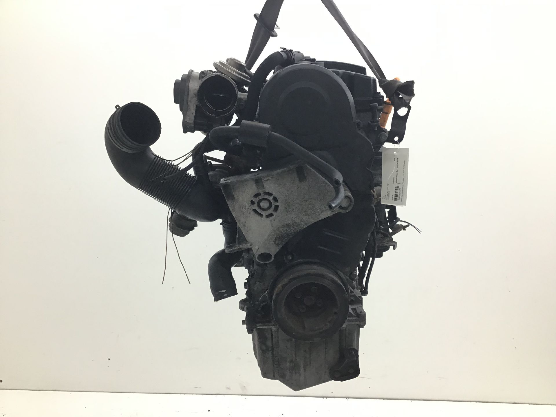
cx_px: 278
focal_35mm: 31
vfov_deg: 45.4
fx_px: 498
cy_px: 208
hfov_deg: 58.4
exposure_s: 1/33
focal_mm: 3.3
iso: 32
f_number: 2.4
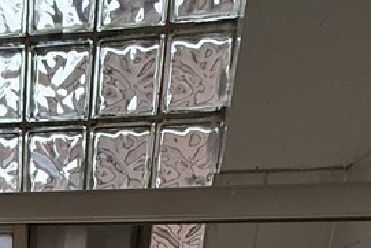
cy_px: 600
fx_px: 598
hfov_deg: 31.4
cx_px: -14
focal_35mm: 58
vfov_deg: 14.6
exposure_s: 1/120
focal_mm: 2.22
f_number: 2.2
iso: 250
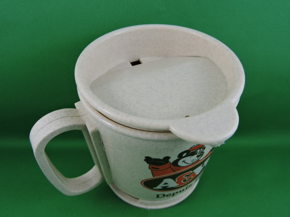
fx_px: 201
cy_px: 108
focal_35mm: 24
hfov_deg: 71.6
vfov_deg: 56.8
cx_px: 145
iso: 220
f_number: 3.3
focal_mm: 4.3
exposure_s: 1/125
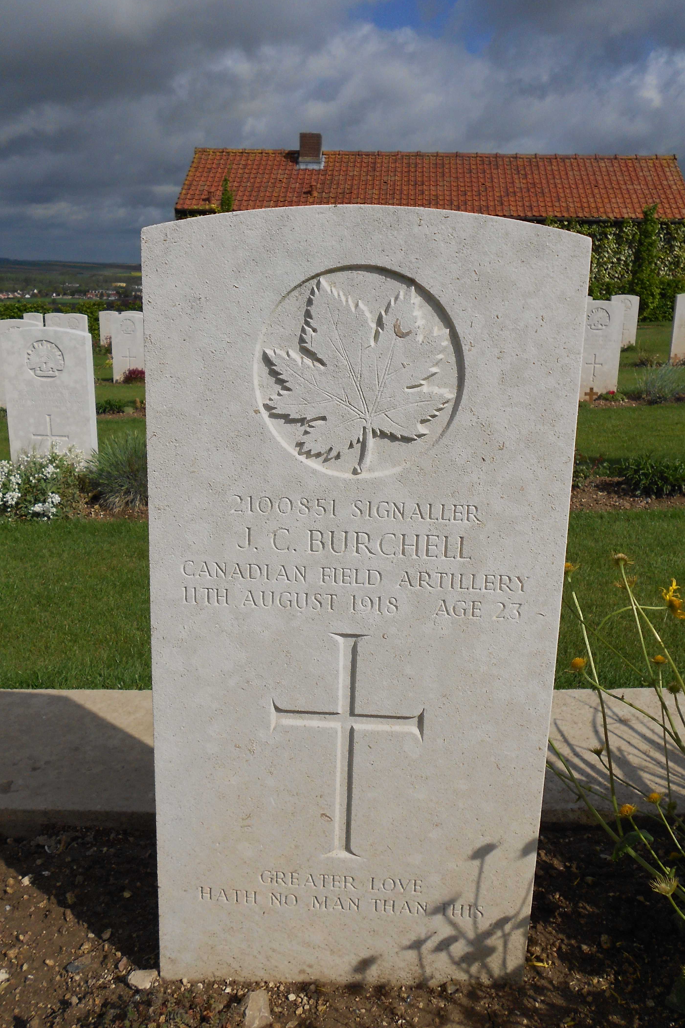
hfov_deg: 42.3
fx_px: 885
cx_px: 330
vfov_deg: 60.3
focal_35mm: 31
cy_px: 517
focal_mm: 5.1
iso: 80
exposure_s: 1/500
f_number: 8.5
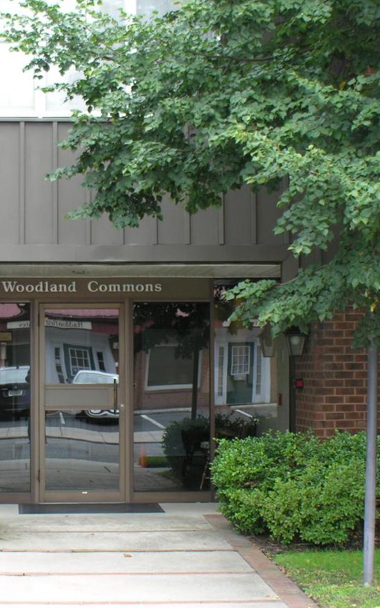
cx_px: 89
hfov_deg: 9.6
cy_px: 333
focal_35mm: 136
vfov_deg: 15.4
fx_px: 2253
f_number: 3.8
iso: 50
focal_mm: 19.8
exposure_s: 1/40
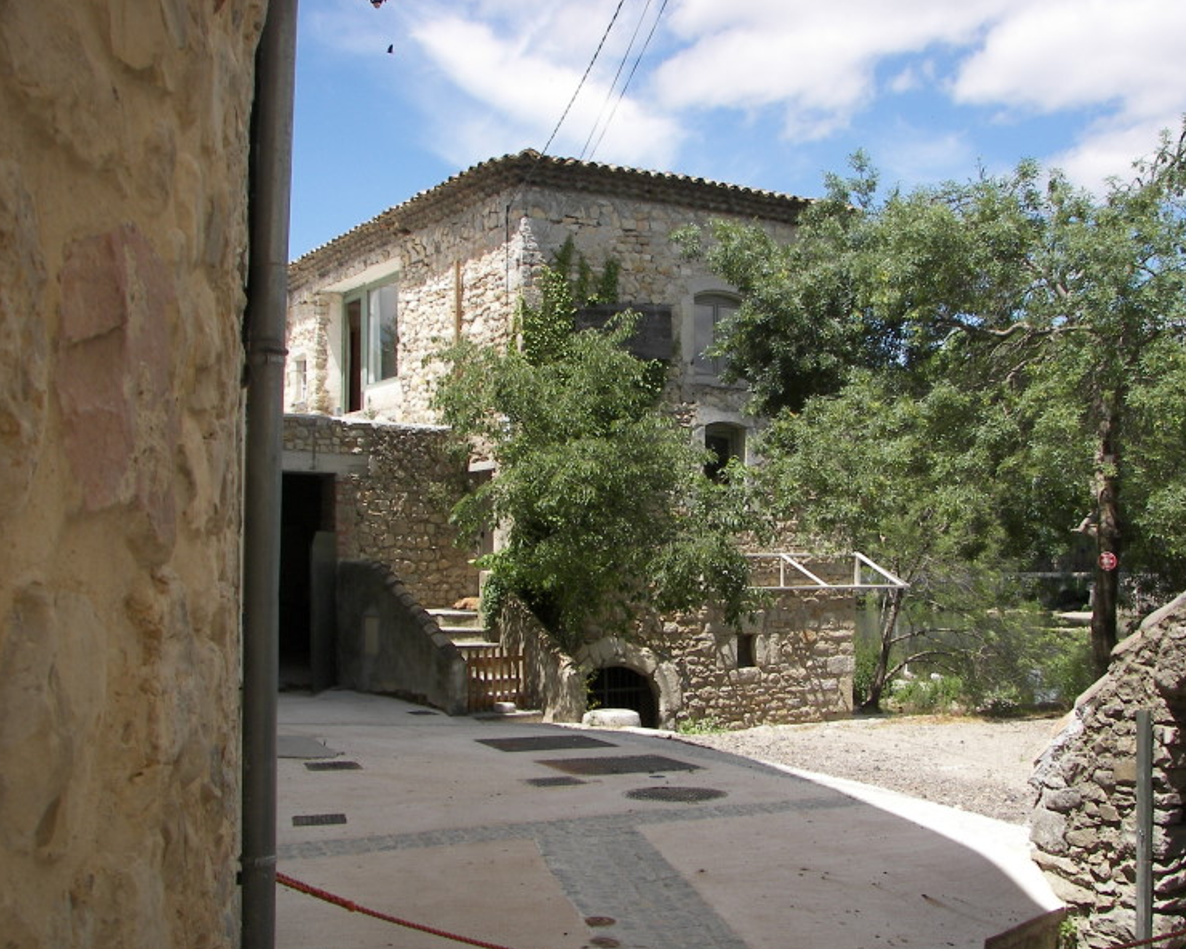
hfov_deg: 47.9
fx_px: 1334
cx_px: 636
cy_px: 478
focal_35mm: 38
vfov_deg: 39.2
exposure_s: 1/800
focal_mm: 6
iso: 50
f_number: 2.8
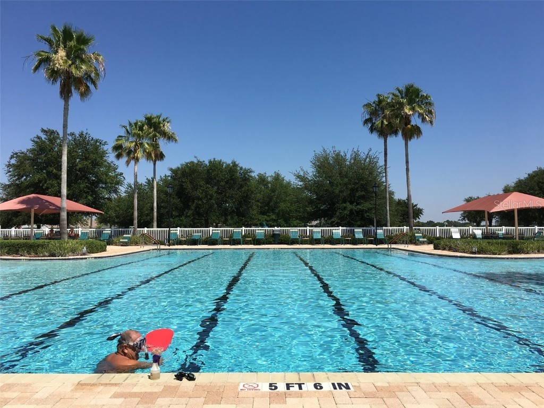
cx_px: 272
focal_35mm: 29
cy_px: 204
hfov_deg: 61.7
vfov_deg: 48.2
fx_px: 456
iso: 25
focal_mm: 4.15
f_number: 2.2
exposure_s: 1/2262
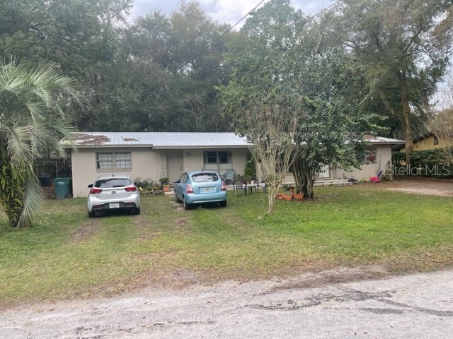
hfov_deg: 67.3
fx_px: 340
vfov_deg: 53.1
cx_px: 226
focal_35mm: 26
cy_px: 170
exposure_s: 1/621
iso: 32
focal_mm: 5.1
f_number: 1.6
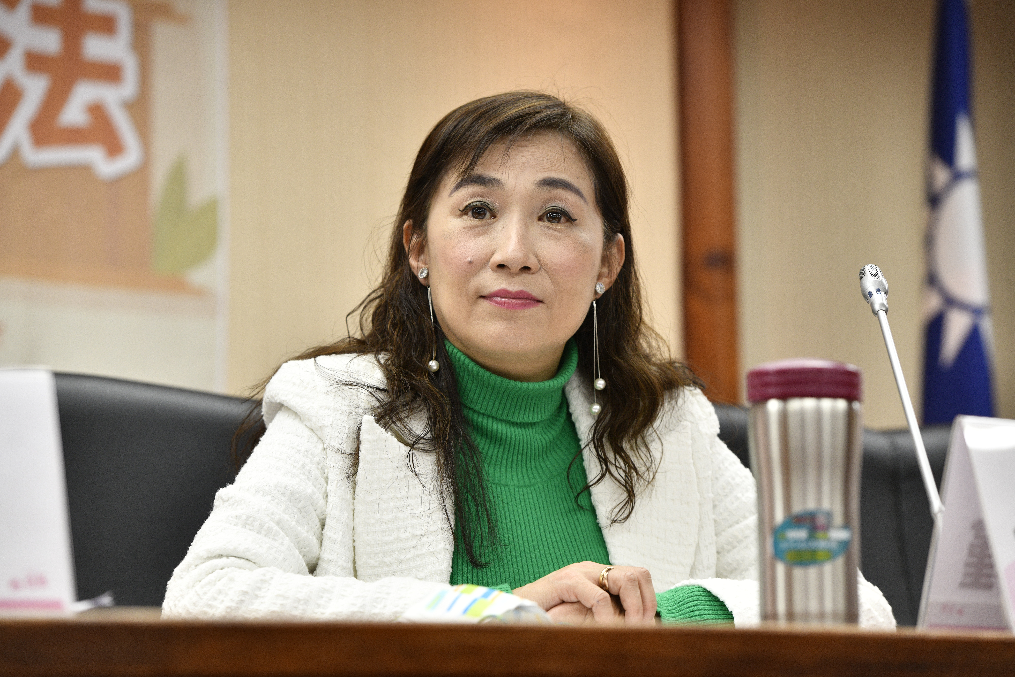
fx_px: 3665
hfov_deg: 15.8
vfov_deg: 10.5
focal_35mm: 130
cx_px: 508
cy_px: 338
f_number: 4.8
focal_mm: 130
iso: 800
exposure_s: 1/125
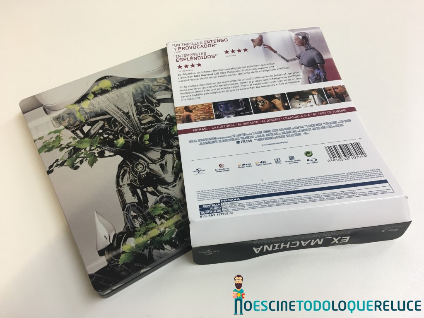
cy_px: 159
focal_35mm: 29
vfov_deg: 48.2
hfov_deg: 61.7
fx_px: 355
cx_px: 212
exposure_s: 1/17
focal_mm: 4.15
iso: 40
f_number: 2.2
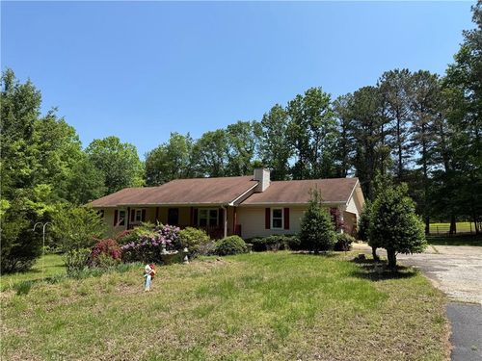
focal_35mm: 24
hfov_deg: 71.6
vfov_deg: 56.8
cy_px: 180
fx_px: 334
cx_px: 241
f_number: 1.78
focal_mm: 6.76
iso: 80
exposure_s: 1/3425
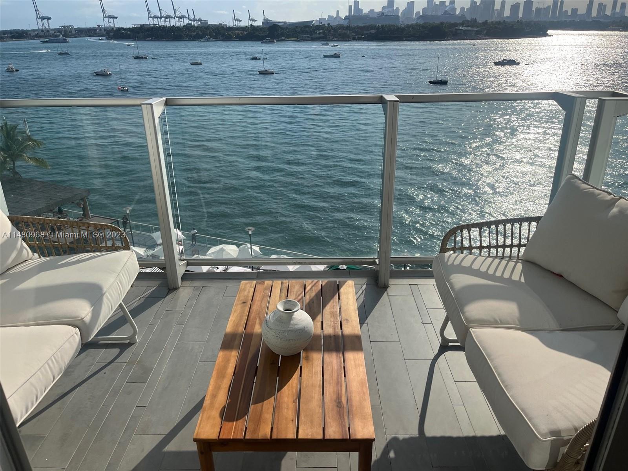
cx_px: 314
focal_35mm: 26
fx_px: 472
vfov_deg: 53.1
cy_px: 236
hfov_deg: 67.3
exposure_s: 1/8403
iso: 50
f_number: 1.6
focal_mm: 5.1
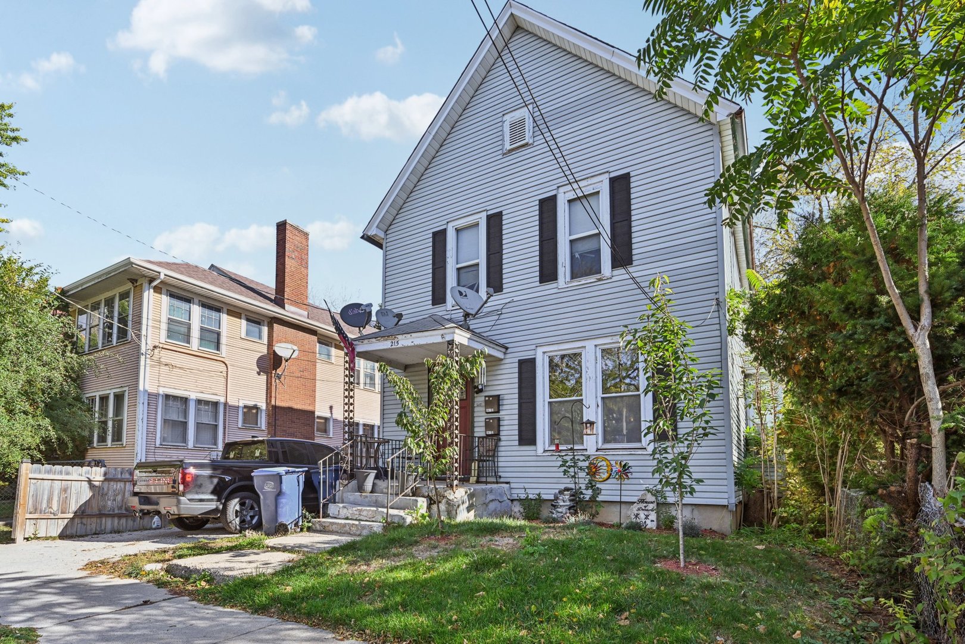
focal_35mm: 16
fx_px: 442
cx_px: 482
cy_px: 322
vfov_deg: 72.1
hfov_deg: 95.0
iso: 800
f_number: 8
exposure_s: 1/640
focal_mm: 16.5
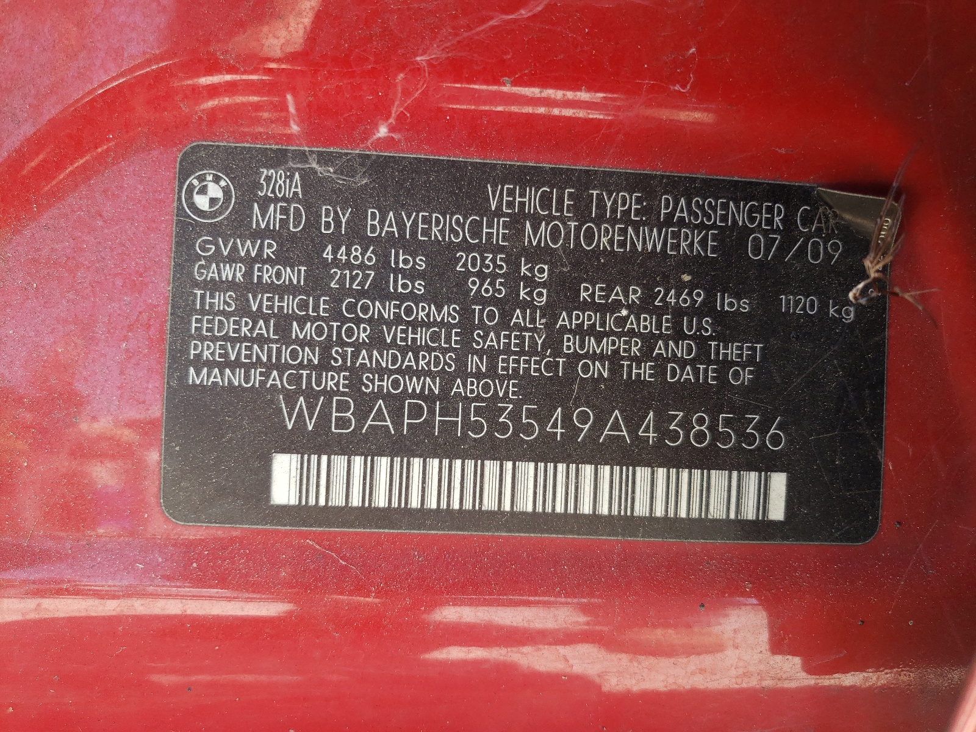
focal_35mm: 26
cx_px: 488
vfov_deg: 53.1
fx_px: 733
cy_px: 366
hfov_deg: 67.3
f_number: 1.5
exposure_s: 1/182
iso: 50
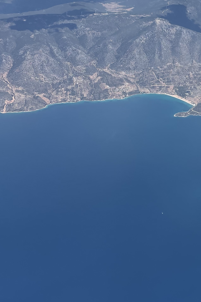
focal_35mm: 57
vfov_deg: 34.2
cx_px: 201
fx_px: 477
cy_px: 69
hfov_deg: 22.8
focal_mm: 4.2
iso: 32
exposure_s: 1/2882
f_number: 1.6
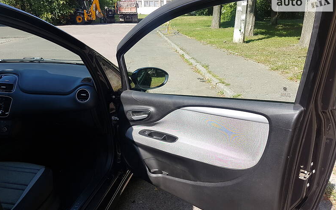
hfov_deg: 66.5
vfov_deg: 44.5
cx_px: 169
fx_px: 256
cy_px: 116
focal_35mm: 28
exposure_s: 1/760
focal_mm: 4.2
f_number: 1.7
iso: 40
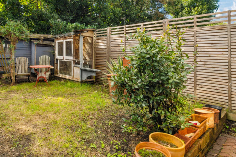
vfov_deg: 52.1
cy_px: 52
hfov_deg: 71.8
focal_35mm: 24
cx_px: 81
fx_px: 157
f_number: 11
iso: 100
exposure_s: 1/250
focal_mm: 16
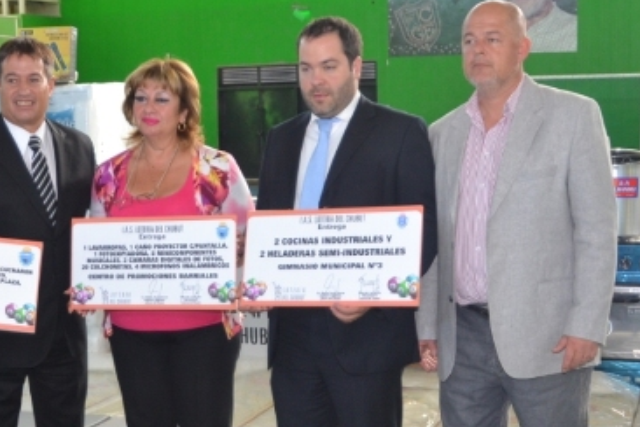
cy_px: 304
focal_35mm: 63
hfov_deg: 31.6
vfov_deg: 21.4
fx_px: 1120
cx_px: 213
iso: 560
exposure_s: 1/60
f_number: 3.5
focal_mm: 24
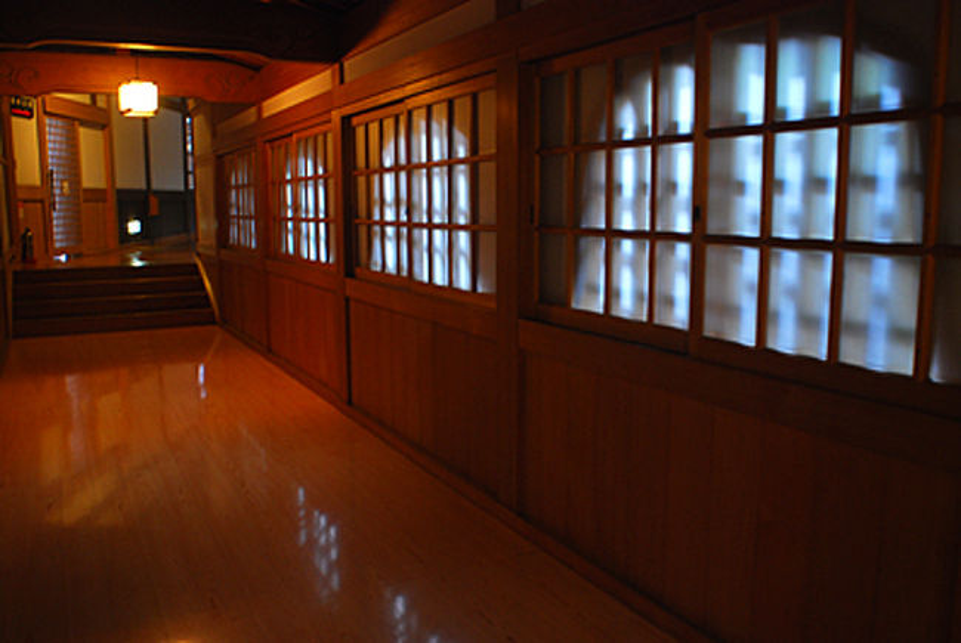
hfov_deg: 61.9
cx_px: 480
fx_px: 802
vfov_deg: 43.7
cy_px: 322
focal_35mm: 30
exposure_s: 1/6
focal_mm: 20
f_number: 2.8
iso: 400
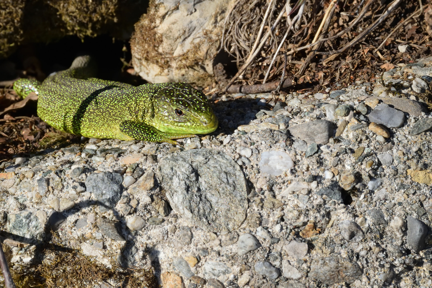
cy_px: 144
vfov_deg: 6.5
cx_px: 216
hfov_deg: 9.8
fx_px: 2520
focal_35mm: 210
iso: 1000
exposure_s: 1/640
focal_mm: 140
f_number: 18
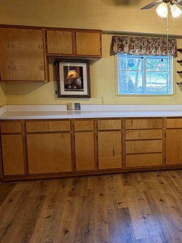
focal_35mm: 47
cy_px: 127
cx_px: 196
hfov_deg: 28.3
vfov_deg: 40.4
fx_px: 330
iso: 250
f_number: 1.78
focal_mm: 6.76
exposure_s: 1/60
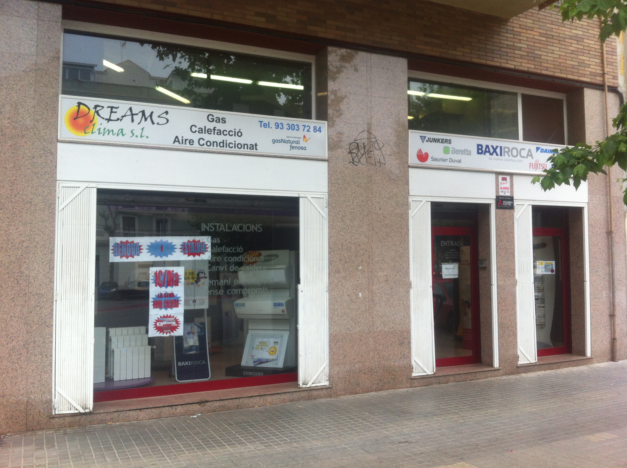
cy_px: 234
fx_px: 633
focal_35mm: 35
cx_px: 314
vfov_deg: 40.6
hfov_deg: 52.7
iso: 80
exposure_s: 1/231
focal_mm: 3.85
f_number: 2.8
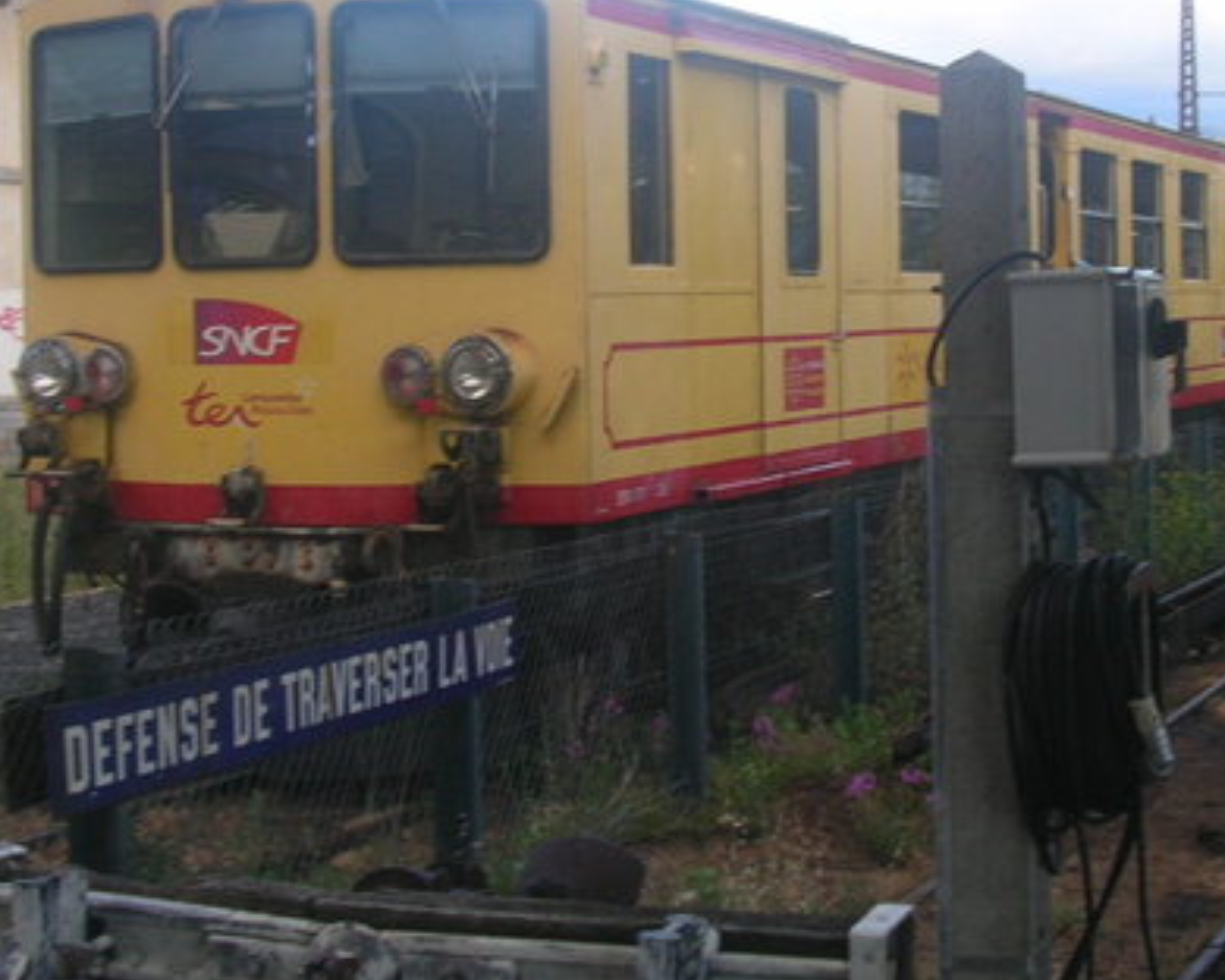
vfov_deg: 21.2
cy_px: 336
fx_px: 2610
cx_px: 851
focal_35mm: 72
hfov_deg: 26.2
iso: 50
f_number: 3.1
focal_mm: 7.5
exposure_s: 1/71.5
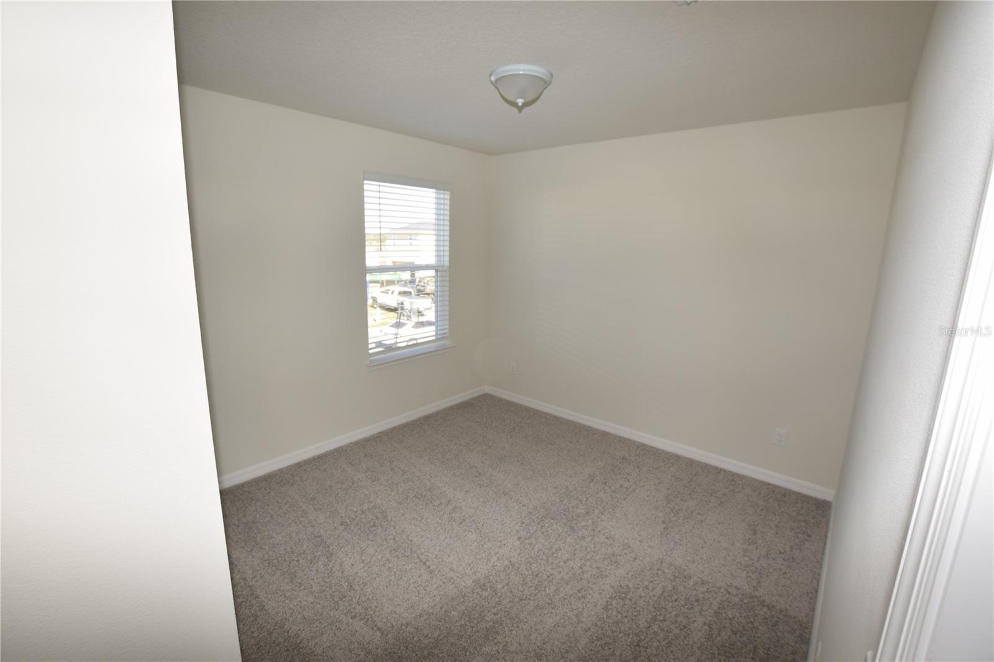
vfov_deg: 77.3
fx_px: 414
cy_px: 331
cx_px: 497
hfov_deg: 100.4
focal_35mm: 15
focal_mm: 10
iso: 320
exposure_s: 1/125
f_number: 5.6
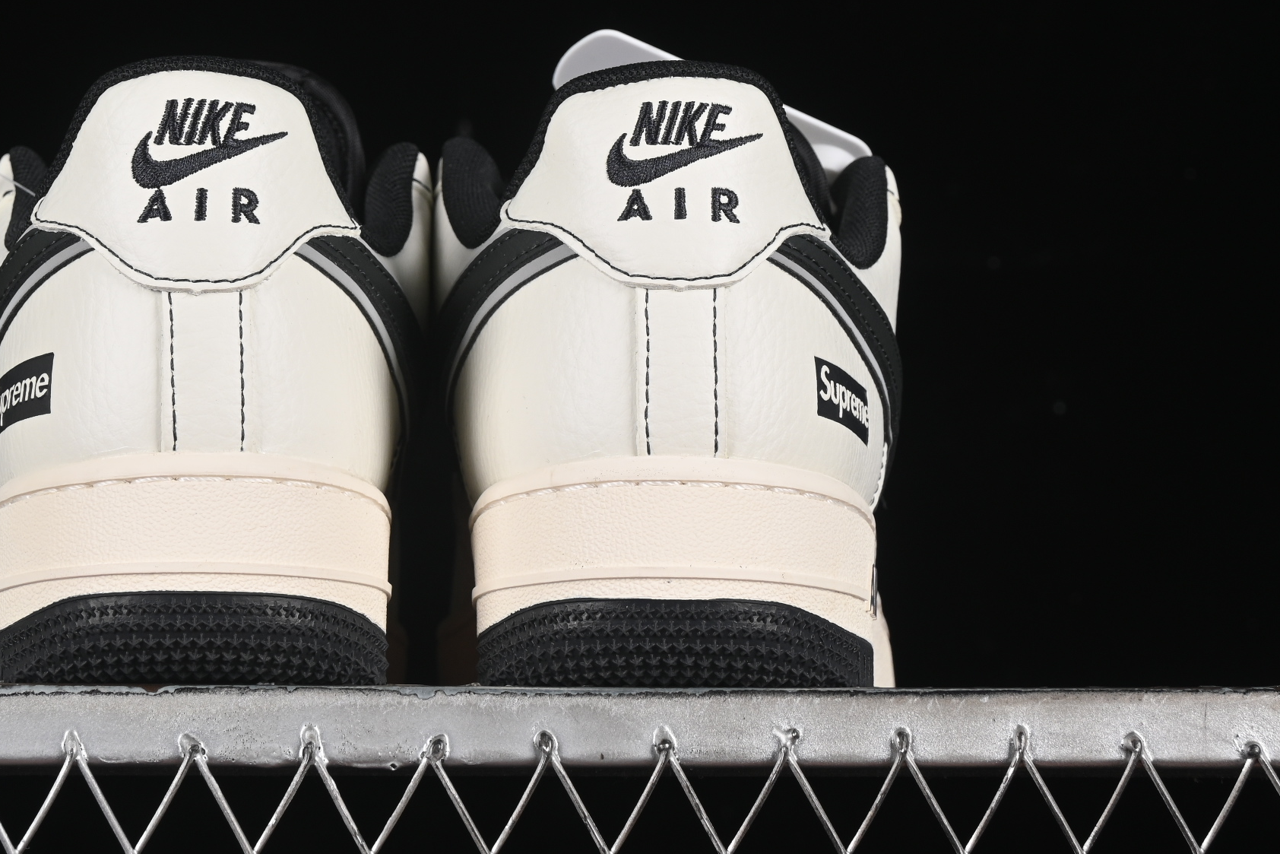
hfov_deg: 16.5
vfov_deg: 11.0
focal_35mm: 124
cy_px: 246
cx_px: 439
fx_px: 4409
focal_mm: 50
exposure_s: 1/80
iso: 160
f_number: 8
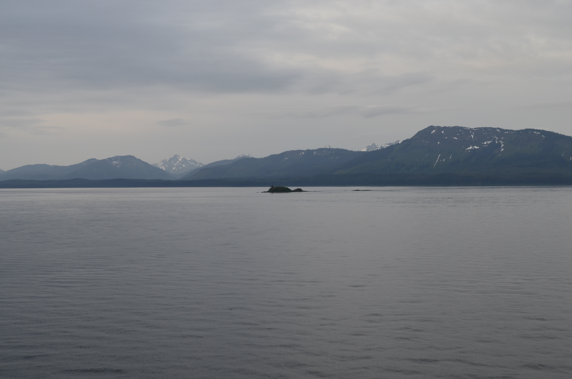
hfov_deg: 37.9
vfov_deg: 25.6
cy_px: 190
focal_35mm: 52
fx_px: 832
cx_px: 286
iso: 200
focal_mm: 35
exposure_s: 1/100
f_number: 11
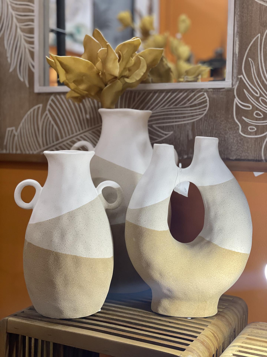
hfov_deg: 28.0
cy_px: 178
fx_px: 535
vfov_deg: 36.8
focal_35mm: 52
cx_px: 134
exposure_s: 1/100
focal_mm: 6
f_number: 2
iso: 200
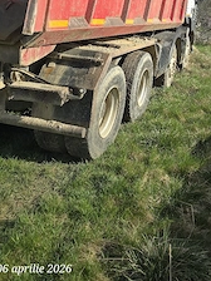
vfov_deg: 43.1
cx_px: 161
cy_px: 46
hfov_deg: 34.3
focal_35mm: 41
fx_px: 333
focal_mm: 6.3
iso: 12
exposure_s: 1/667
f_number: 1.7
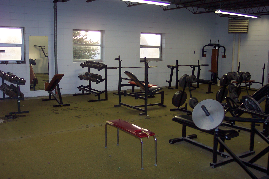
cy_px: 90
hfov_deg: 50.7
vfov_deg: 35.1
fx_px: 284
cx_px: 134
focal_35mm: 38
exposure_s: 1/30
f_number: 2.8
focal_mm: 8
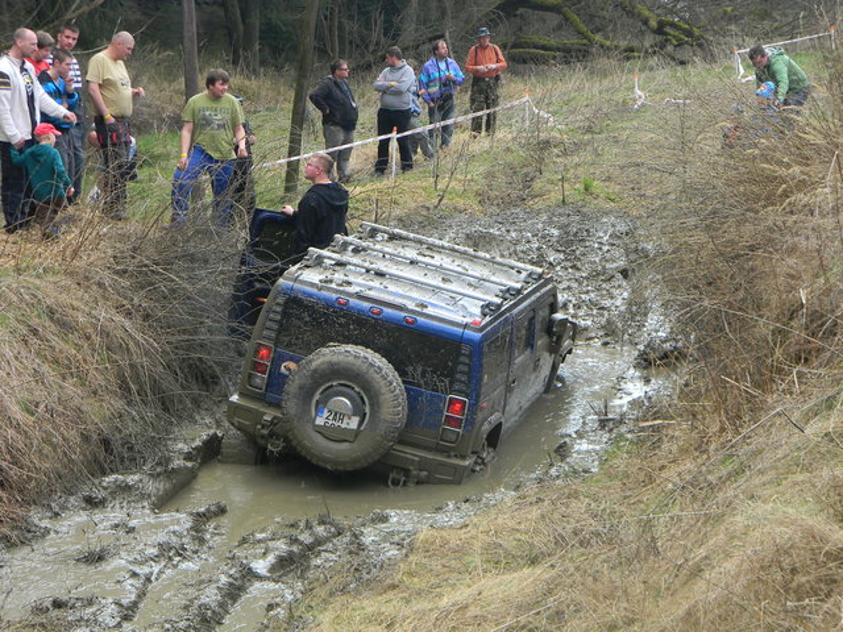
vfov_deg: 14.1
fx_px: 2557
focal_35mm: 105
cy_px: 316
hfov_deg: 18.7
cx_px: 422
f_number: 4.7
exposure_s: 1/110
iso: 80
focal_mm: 19
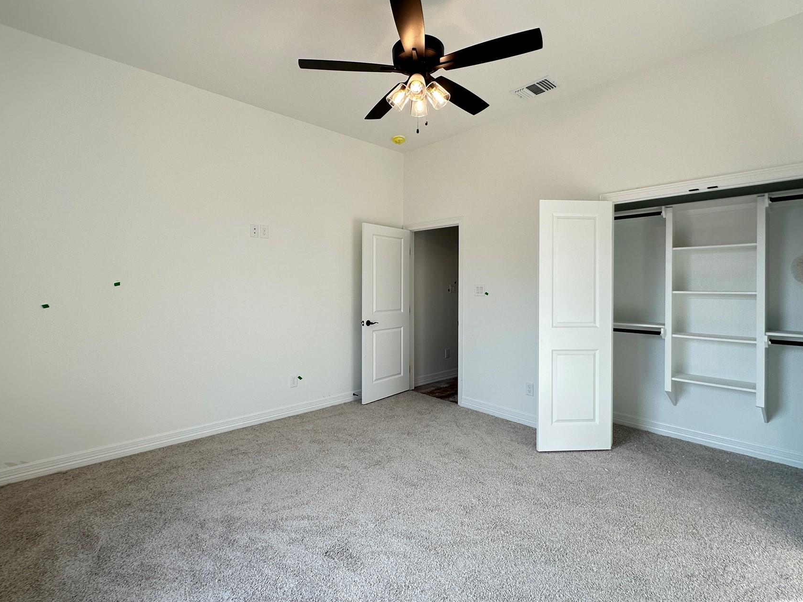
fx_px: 394
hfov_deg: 91.0
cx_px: 397
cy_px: 286
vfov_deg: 74.7
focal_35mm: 17
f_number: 2.2
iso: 50
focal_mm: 2.22
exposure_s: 1/120
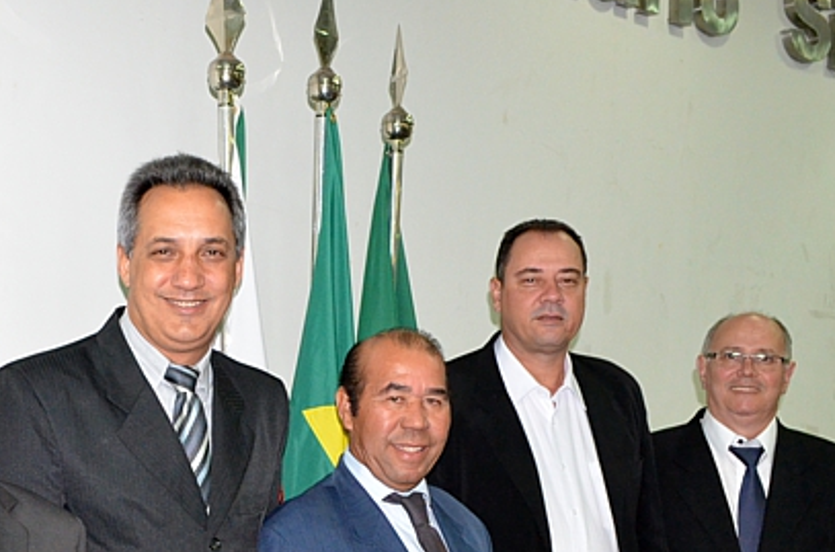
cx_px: 203
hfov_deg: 33.3
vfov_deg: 22.4
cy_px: 478
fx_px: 1365
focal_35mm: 59
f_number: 6.3
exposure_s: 1/60
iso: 2500
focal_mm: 20
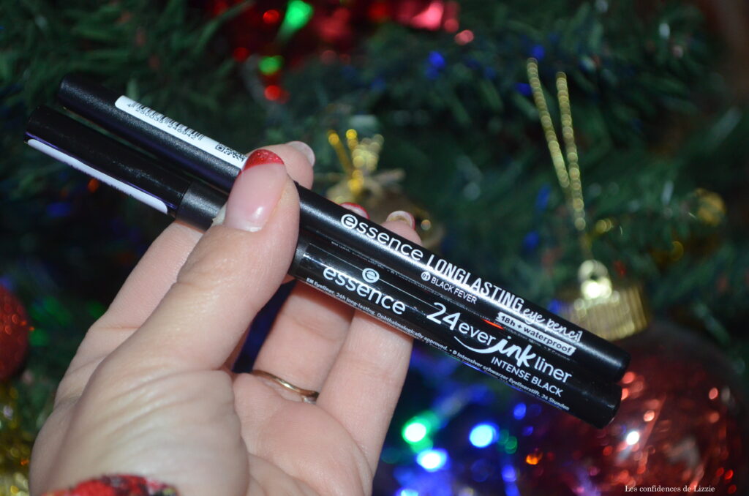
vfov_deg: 16.5
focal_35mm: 82
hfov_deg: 24.7
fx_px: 1713
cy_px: 248
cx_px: 374
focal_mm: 55
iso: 2000
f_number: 5.6
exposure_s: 1/60
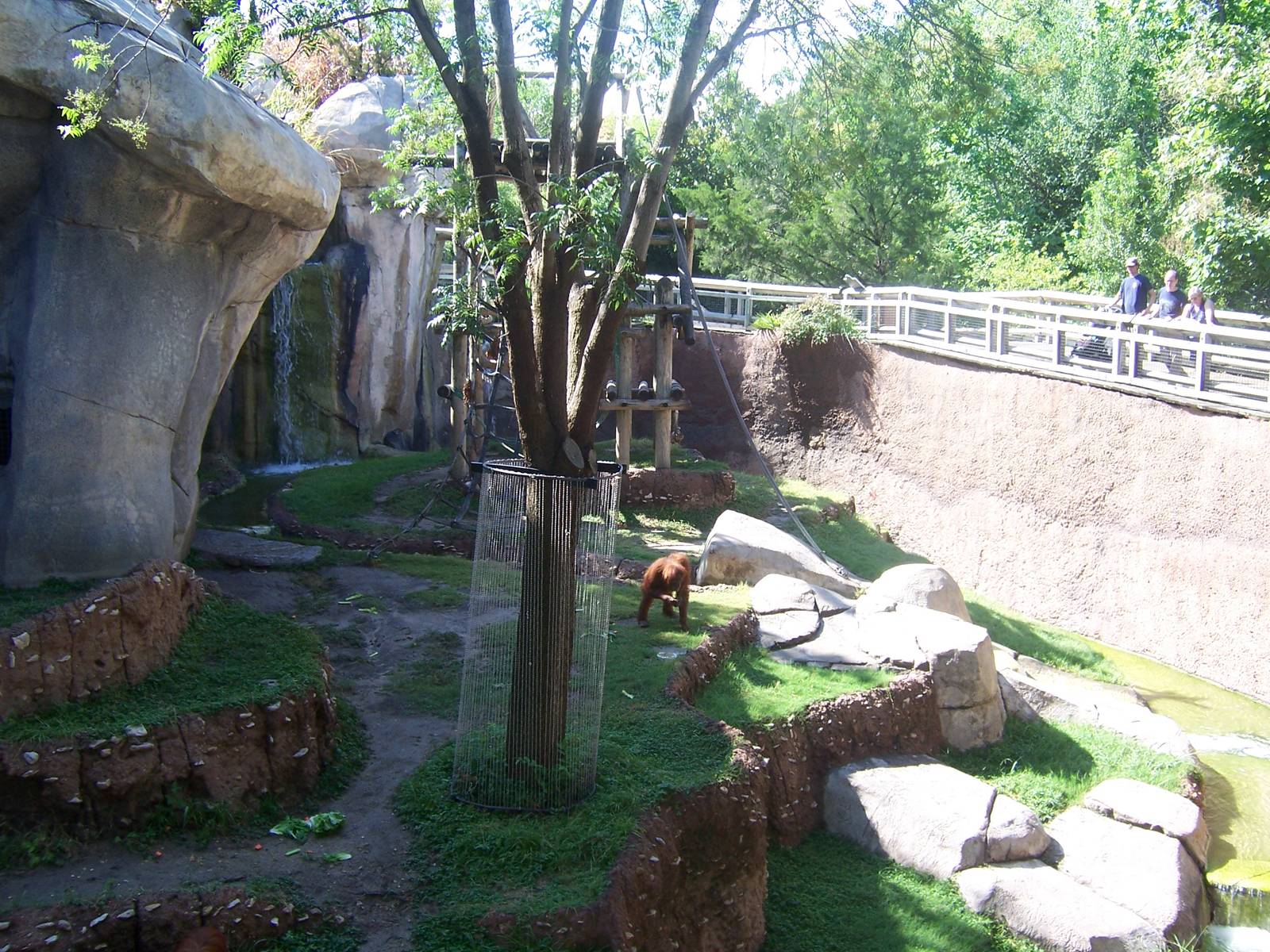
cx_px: 635
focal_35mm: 33
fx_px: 1211
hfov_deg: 55.4
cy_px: 476
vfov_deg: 42.9
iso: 80
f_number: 3.4
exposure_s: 1/180
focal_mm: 5.5
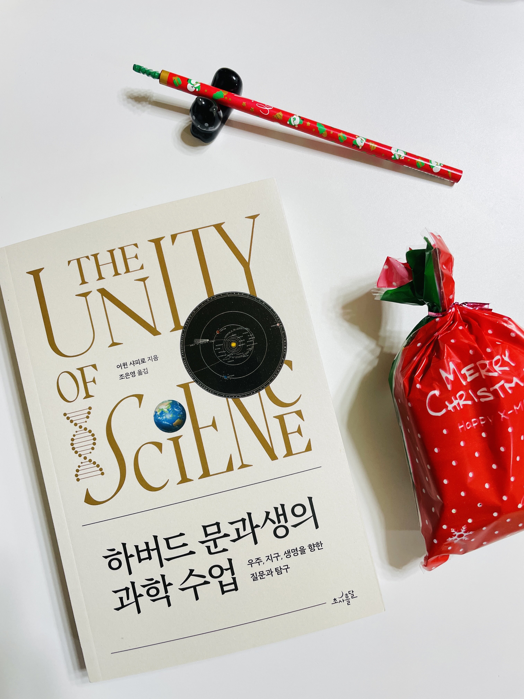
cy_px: 350
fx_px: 525
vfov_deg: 67.3
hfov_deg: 53.1
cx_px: 262
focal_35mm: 26
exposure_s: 1/120
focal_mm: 4.2
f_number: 1.6
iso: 125
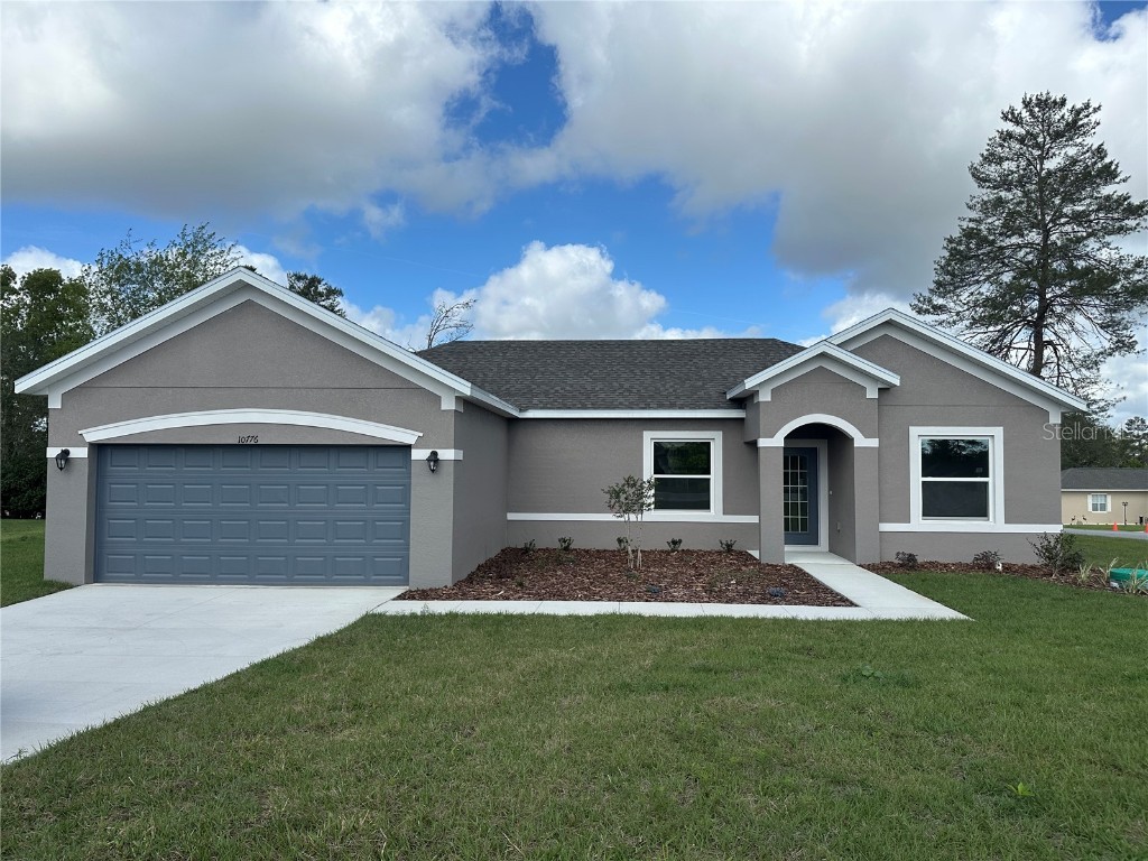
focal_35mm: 24
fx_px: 796
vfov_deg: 56.8
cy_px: 430
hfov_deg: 71.6
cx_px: 574
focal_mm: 6.86
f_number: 1.78
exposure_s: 1/4545
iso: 80
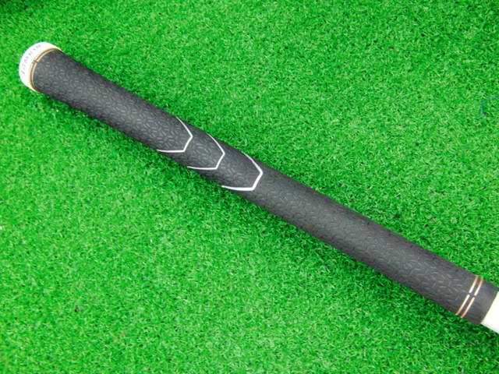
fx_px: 533
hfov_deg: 50.1
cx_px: 250
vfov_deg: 38.7
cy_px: 187
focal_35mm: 37
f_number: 3.6
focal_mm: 6.42
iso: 400
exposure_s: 1/20
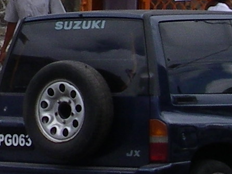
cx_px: -162
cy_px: -90
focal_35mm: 240
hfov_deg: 8.0
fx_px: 1608
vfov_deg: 6.1
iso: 80
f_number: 6.6
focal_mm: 6.3
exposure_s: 1/250
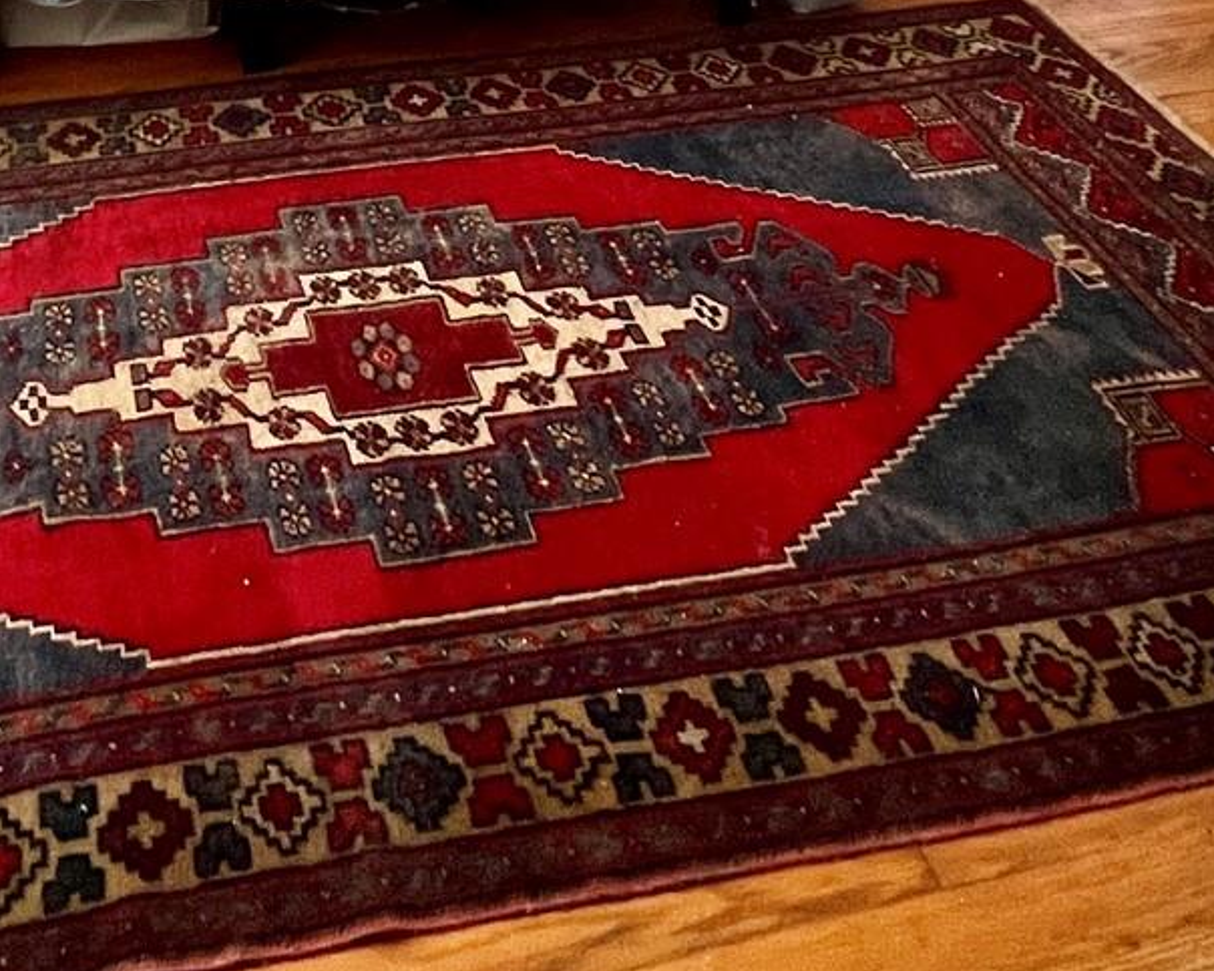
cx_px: 318
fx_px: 1545
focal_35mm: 43
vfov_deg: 26.3
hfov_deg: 41.7
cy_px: -456
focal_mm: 1.57
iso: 250
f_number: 1.8
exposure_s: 1/89
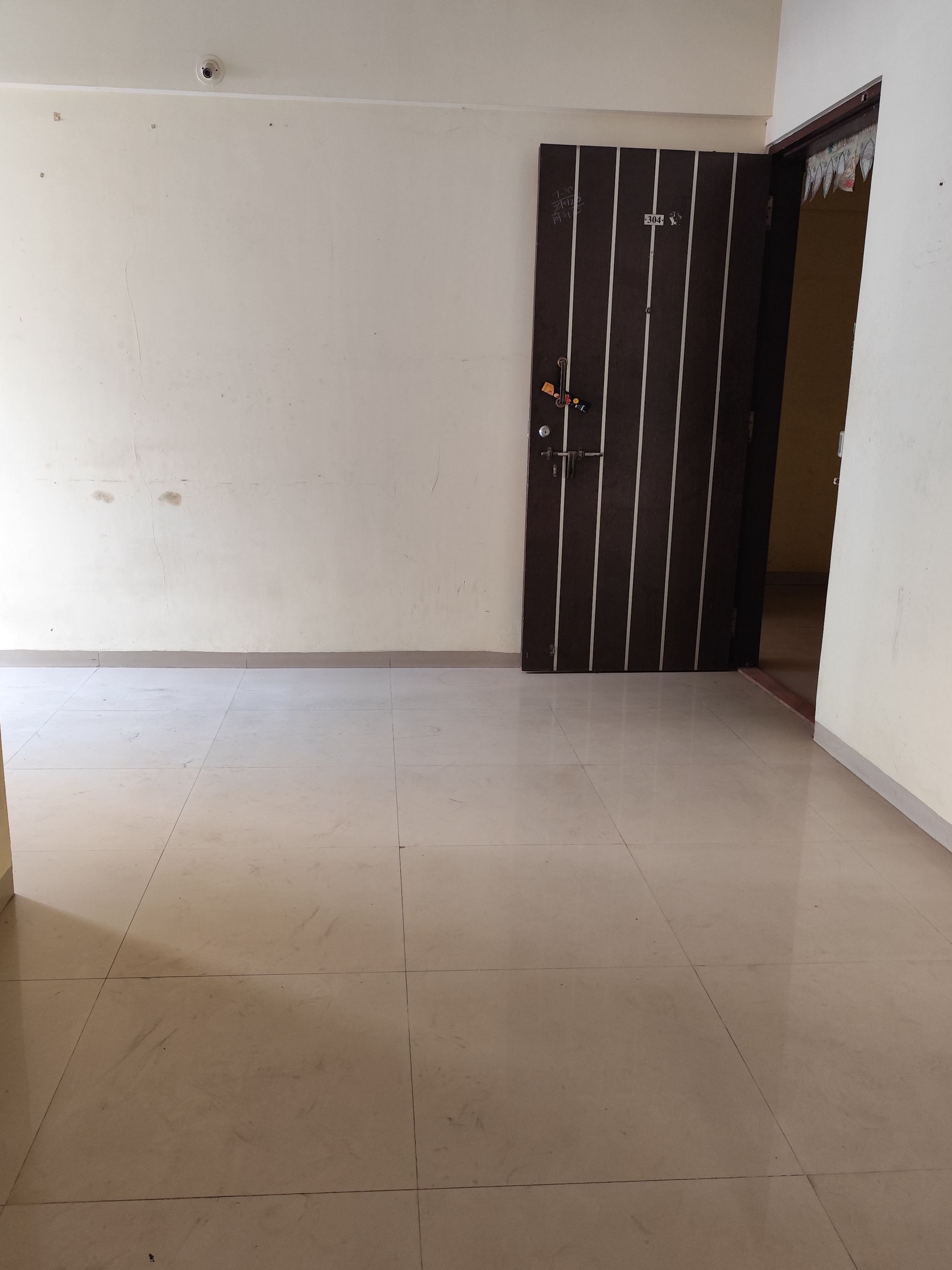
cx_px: 453
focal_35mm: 28
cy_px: 639
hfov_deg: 49.7
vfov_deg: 63.4
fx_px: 1027
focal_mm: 6.19
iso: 640
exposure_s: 1/50
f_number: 1.65
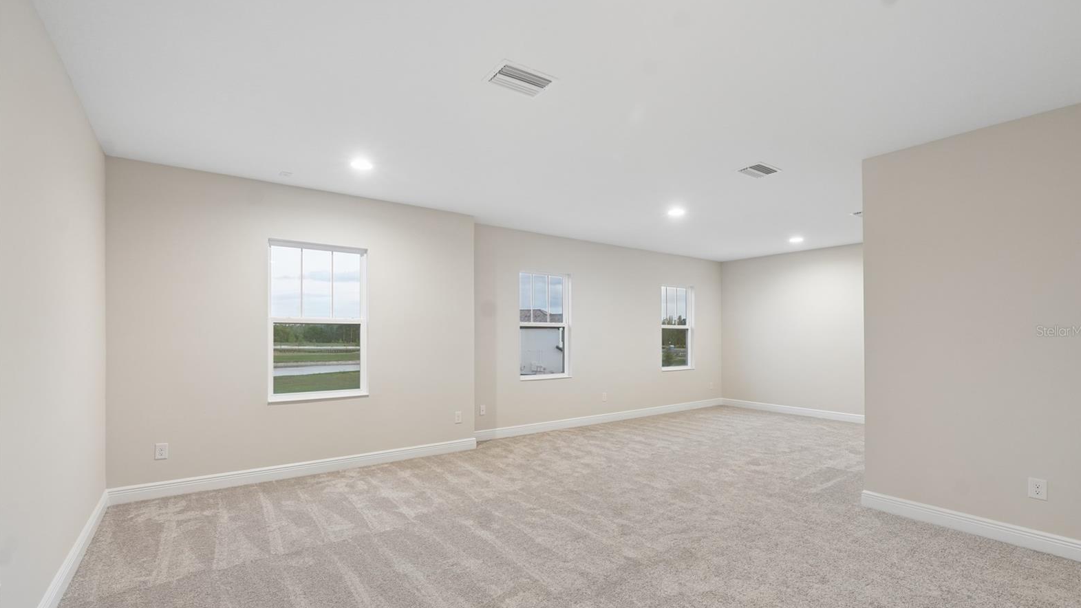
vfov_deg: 67.0
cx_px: 547
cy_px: 331
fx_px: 459
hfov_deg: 99.4
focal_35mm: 16
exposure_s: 1/5
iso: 400
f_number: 8
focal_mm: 10.5
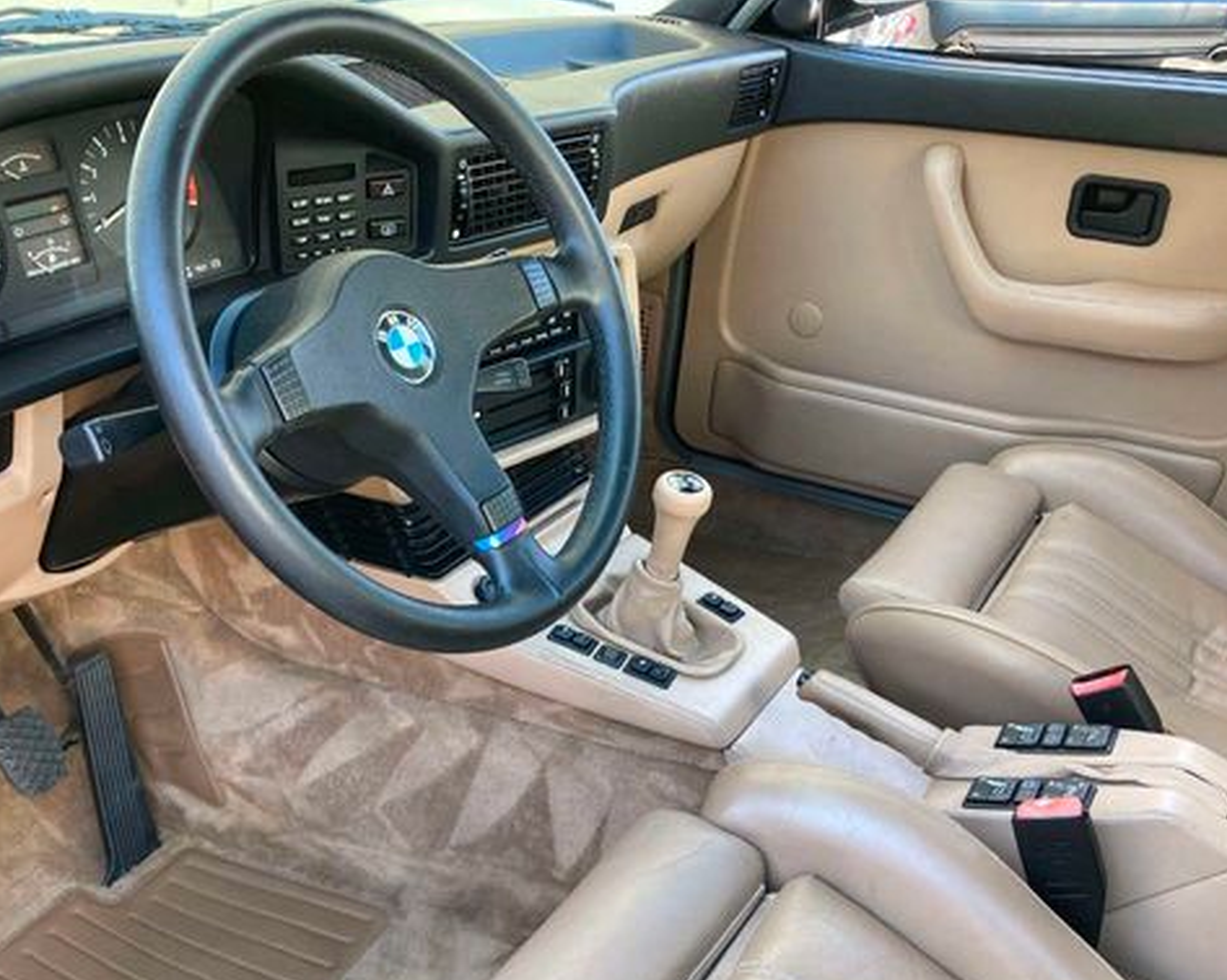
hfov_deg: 48.9
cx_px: 511
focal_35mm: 37
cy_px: 599
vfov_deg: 39.9
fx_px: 1343
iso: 80
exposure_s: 1/91
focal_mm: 3.99
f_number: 1.8
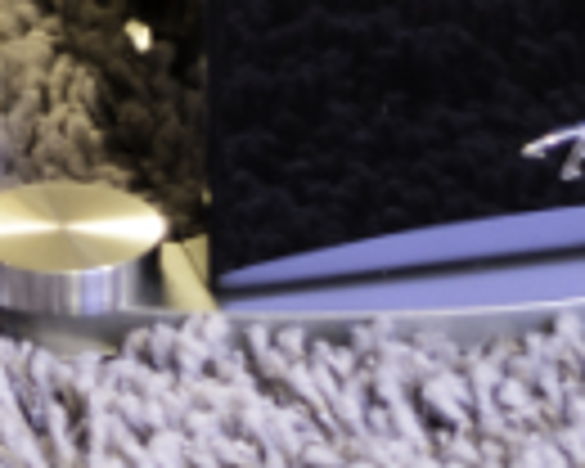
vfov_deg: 2.6
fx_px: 10198
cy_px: -356
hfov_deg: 3.3
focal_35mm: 589
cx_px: -266
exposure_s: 2.5
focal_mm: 68
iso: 400
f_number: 5
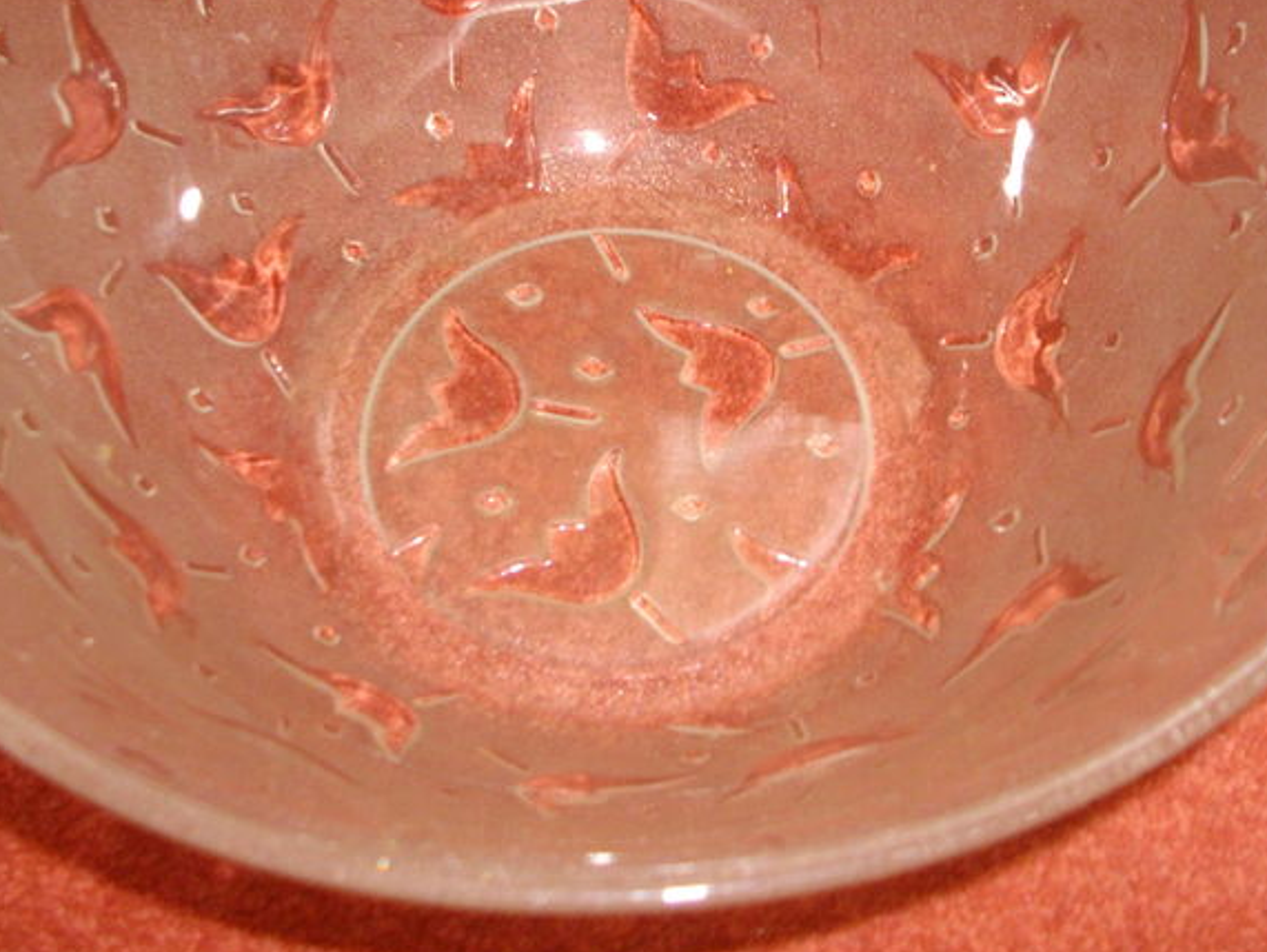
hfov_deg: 34.3
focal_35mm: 56
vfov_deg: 25.9
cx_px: 635
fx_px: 2051
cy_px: 286
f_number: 2.9
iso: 200
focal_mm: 5.7
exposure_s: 1/50
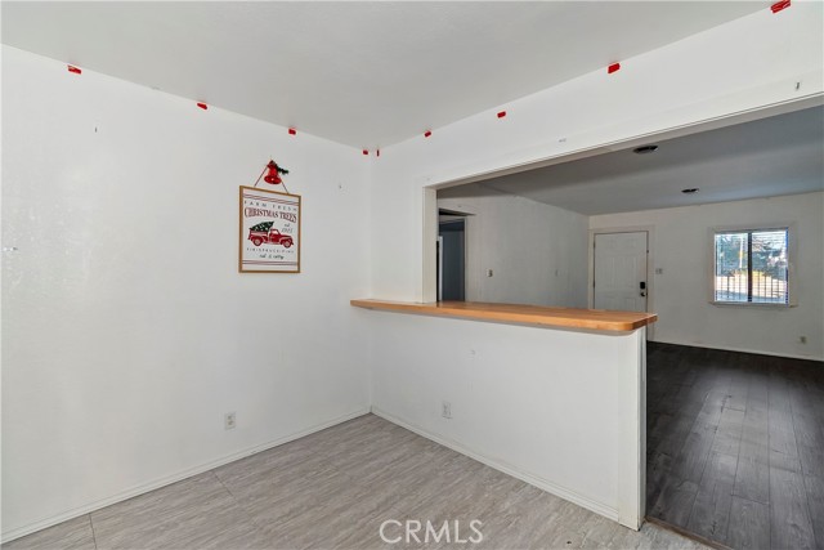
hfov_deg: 100.4
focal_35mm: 15
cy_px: 275
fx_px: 343
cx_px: 412
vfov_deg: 77.4
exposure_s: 1/30
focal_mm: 10
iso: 400
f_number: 8
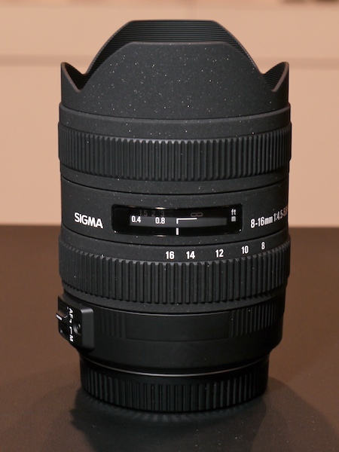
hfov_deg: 16.4
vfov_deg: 21.8
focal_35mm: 90
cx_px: 170
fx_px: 1175
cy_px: 226
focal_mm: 45
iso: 400
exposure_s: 1/100
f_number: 8
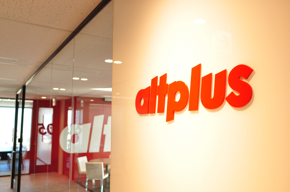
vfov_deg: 43.5
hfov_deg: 62.0
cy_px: 96
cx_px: 145
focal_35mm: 30
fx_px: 241
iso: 200
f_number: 3.5
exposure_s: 1/60
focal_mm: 20
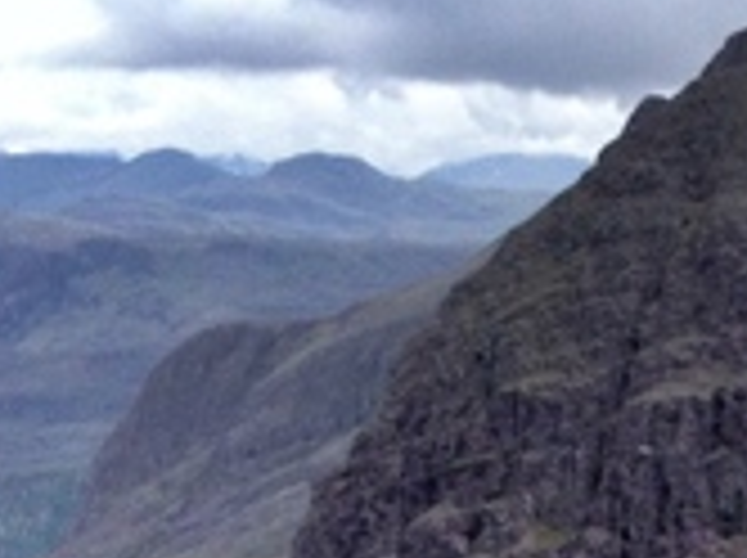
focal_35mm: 169
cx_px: 734
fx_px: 3642
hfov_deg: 11.6
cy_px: 972
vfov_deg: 8.5
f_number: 2.4
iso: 50
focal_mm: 4.28
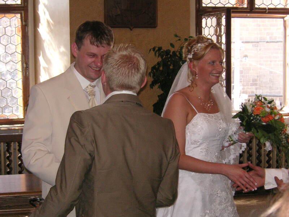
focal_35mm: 76
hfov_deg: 25.7
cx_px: 144
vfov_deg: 19.4
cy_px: 108
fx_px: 635
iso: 160
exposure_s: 1/90
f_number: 4.4
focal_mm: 12.6
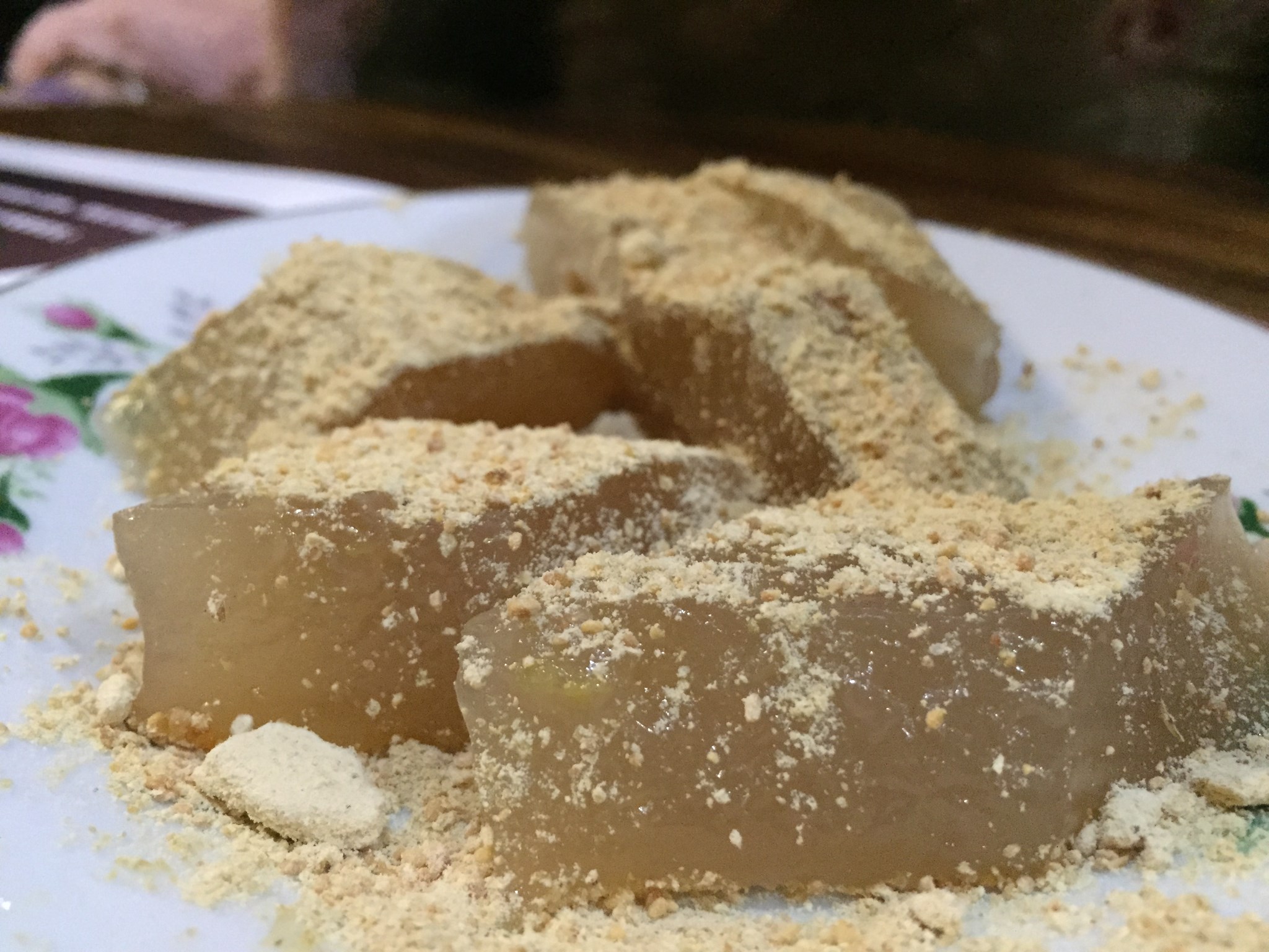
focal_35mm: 29
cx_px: 634
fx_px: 1063
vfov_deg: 48.2
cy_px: 476
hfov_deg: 61.7
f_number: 2.2
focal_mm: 4.15
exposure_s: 1/17
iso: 500
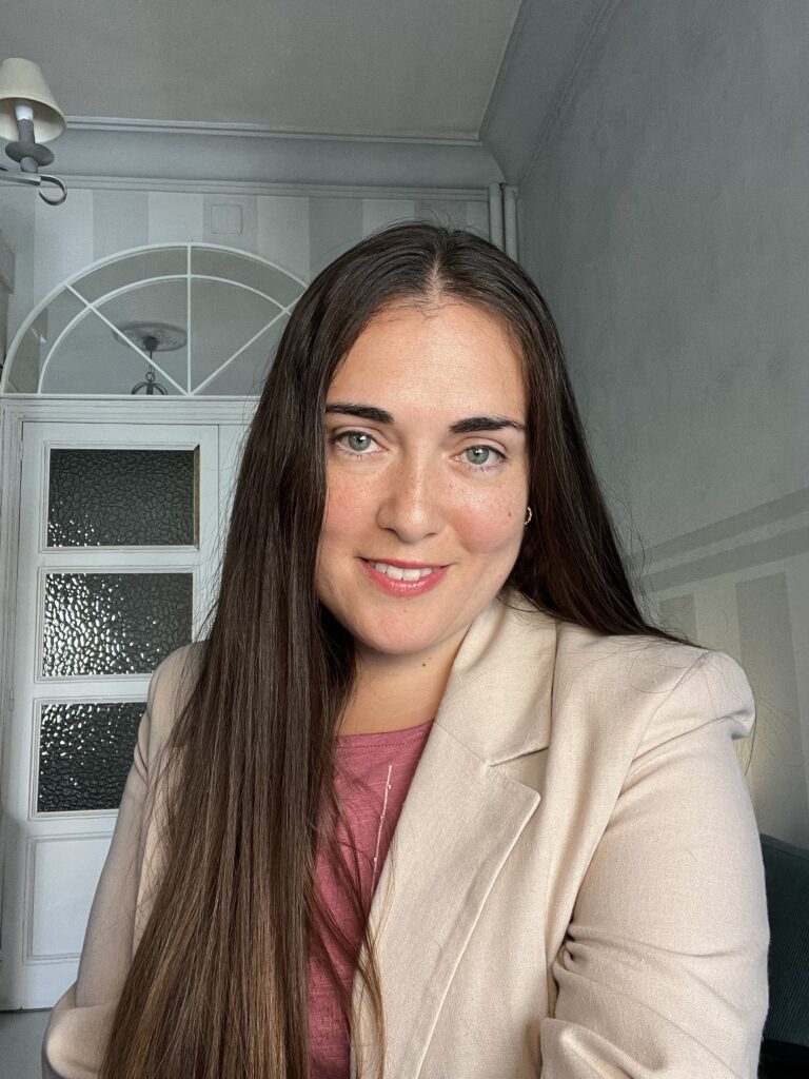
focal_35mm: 30
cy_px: 540
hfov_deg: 46.8
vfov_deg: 60.0
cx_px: 404
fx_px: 935
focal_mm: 2.71
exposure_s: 1/60
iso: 100
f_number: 2.2
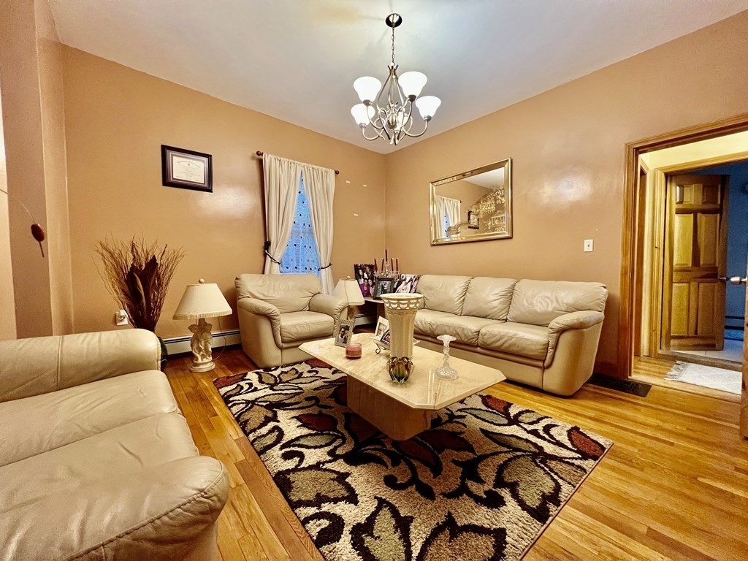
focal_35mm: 13
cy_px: 280
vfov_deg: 89.9
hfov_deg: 106.2
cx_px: 374
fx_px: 281
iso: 500
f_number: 1.8
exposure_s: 1/60
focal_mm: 1.57
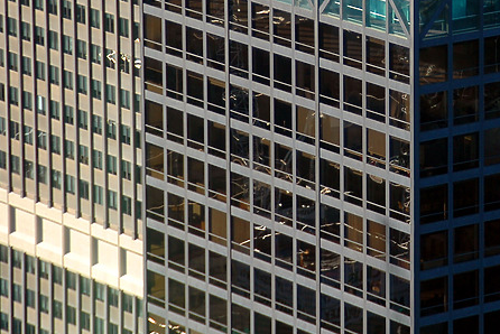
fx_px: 3989
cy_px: 50
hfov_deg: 7.2
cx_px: 450
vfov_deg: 4.8
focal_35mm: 287
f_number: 6
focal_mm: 95
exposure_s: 1/200
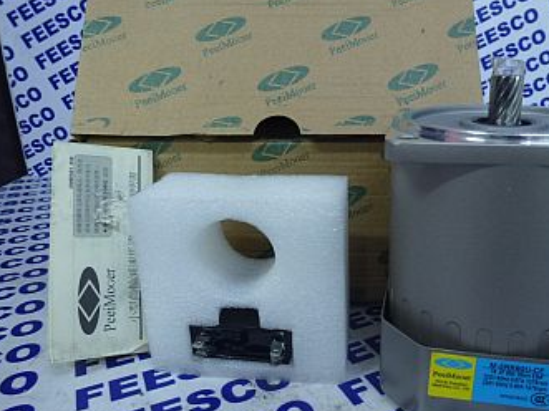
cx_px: 320
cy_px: 206
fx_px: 460
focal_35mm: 29
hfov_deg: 61.3
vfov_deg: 48.2
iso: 200
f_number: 3.3
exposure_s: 1/10
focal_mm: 4.3
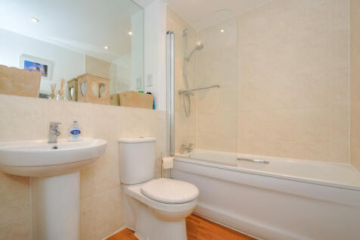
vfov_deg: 77.3
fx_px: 150
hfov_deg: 100.4
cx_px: 180
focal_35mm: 15
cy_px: 120
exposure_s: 1/10
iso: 400
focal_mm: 10
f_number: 10
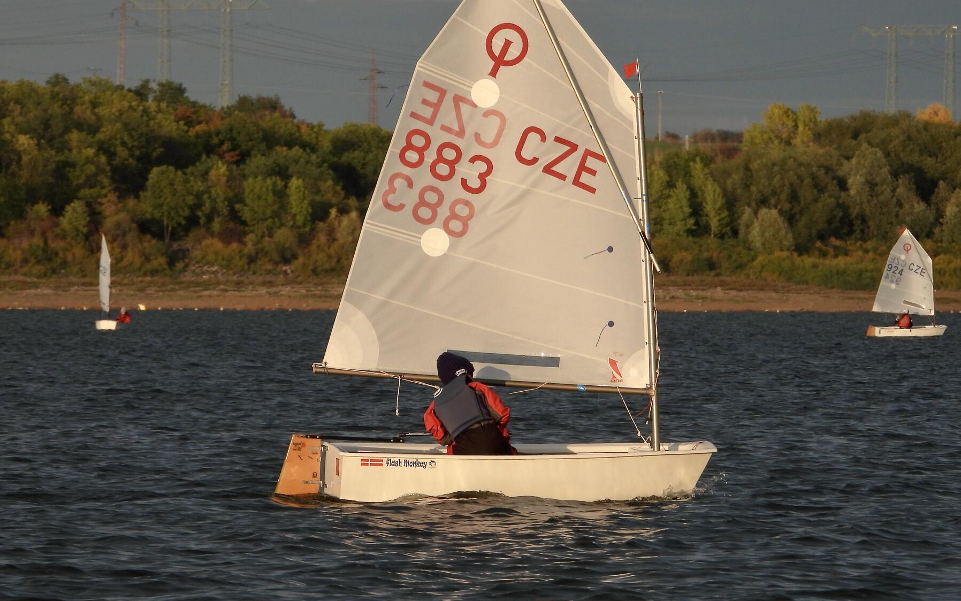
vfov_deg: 2.9
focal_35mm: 460
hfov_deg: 4.6
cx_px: 481
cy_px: 279
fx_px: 12049
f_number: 5
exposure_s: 1/800
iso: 100
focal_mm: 77.8
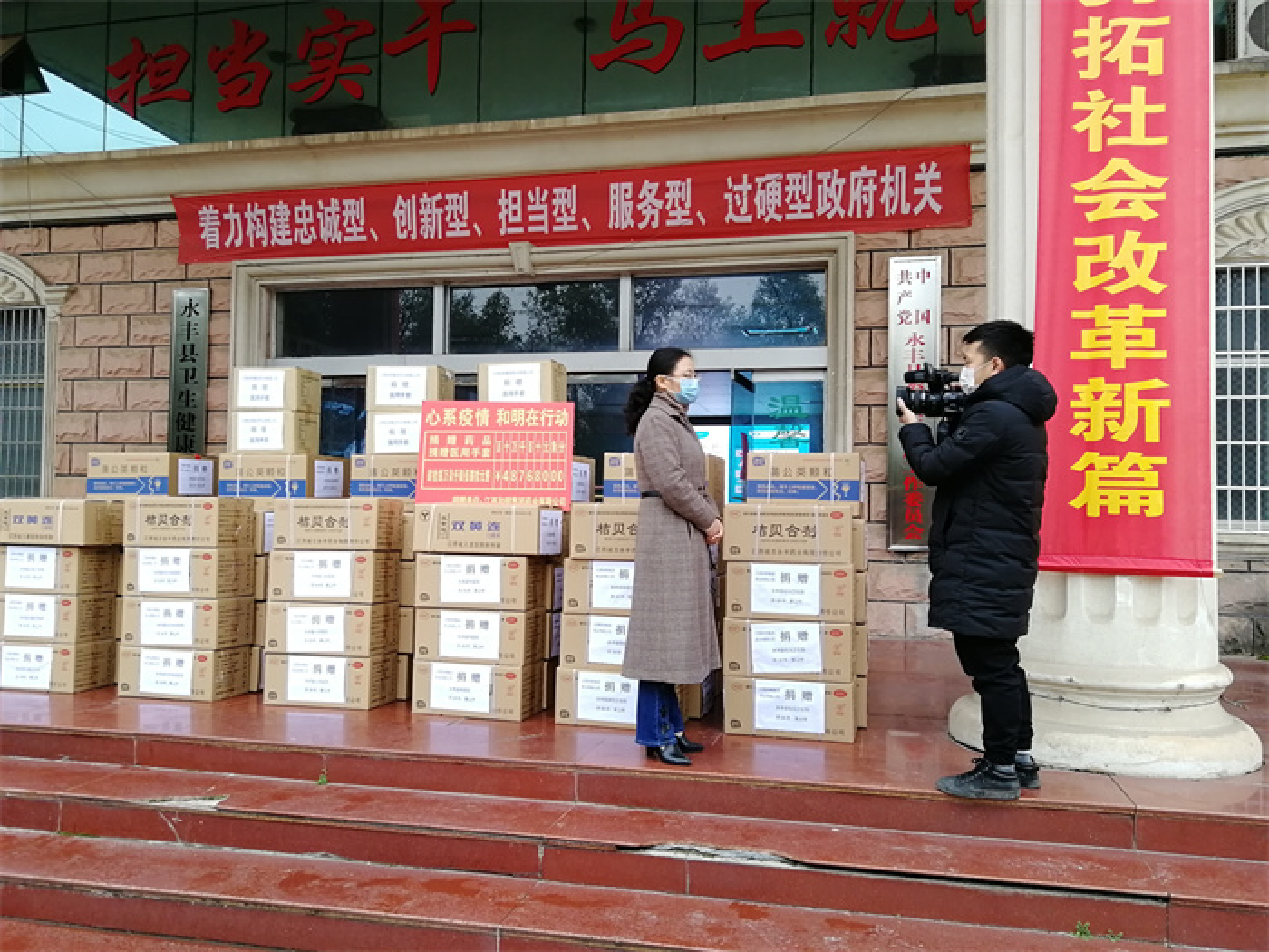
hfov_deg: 65.3
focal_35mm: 27
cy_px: 476
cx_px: 634
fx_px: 990
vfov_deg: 51.4
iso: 160
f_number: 2.2
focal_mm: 3.95
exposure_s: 1/50
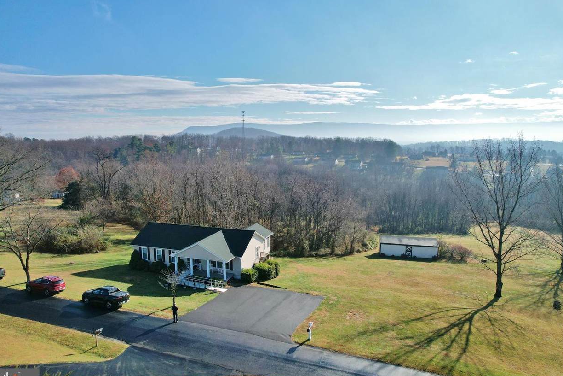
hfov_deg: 76.1
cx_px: 270
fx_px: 360
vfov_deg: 55.1
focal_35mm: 23
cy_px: 193
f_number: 2.8
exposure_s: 1/4000
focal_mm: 8.38
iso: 110
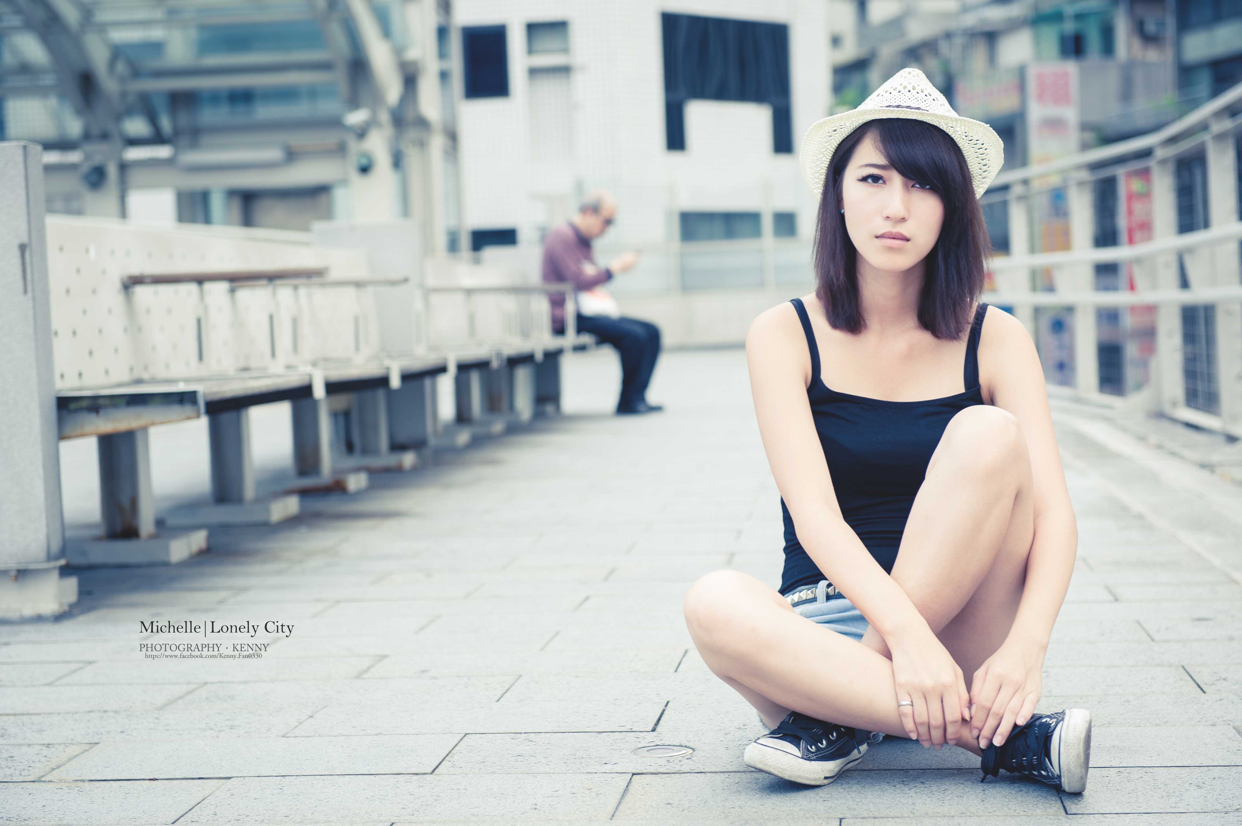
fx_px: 2413
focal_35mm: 70
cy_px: 413
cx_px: 621
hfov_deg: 28.9
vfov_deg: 19.4
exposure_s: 1/100
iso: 200
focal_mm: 70
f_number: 4
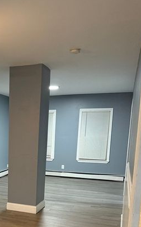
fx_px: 259
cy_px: 184
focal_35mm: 42
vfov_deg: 44.7
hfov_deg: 29.0
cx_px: 9
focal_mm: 6.76
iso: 500
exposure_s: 1/60
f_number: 1.78
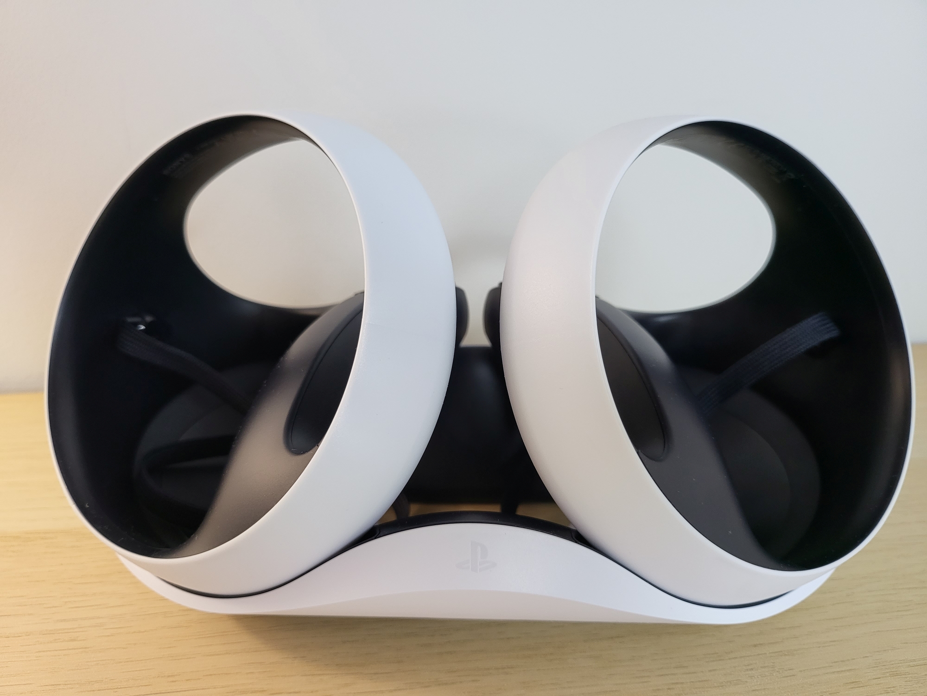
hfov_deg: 71.6
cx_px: 464
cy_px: 348
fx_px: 643
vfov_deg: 56.8
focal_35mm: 24
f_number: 1.8
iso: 250
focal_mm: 5
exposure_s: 1/100
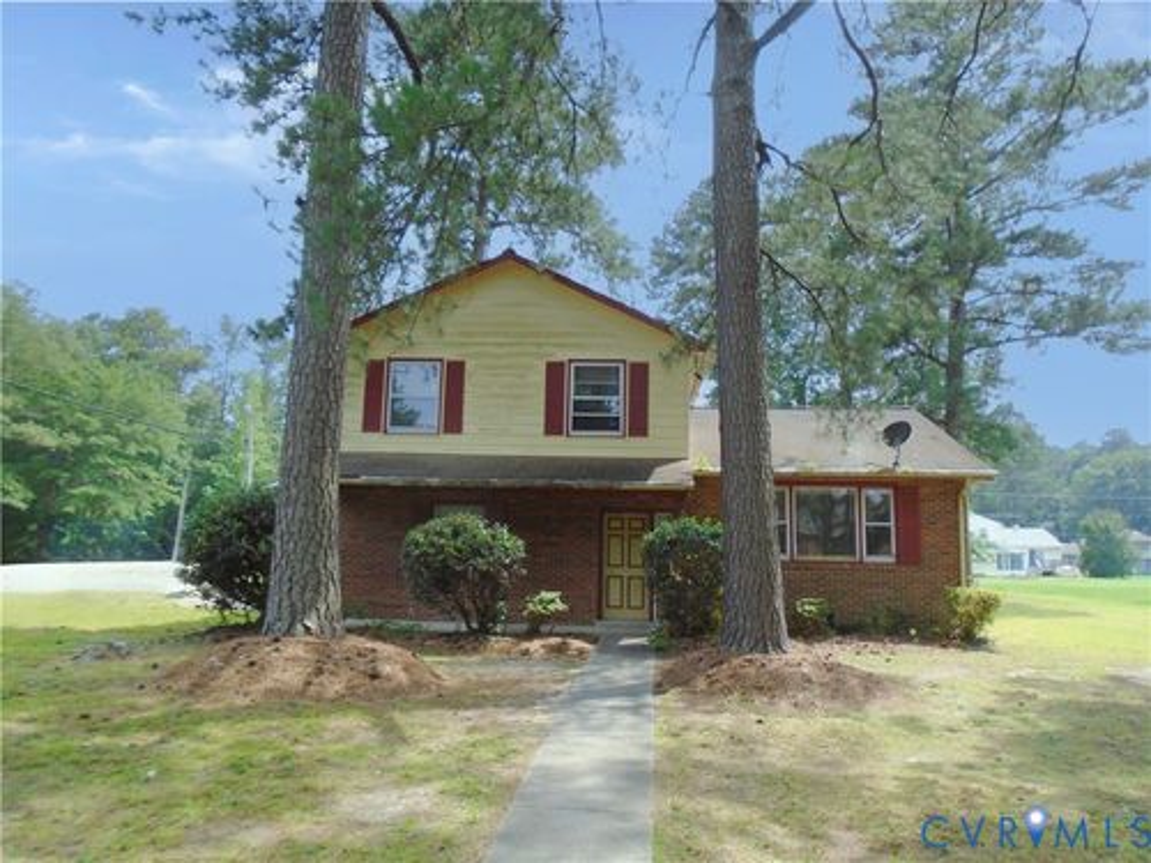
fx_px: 865
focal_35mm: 26
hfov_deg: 67.3
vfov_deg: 53.1
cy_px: 432
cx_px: 576
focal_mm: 4.6
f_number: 3.2
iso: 100
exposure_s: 1/320
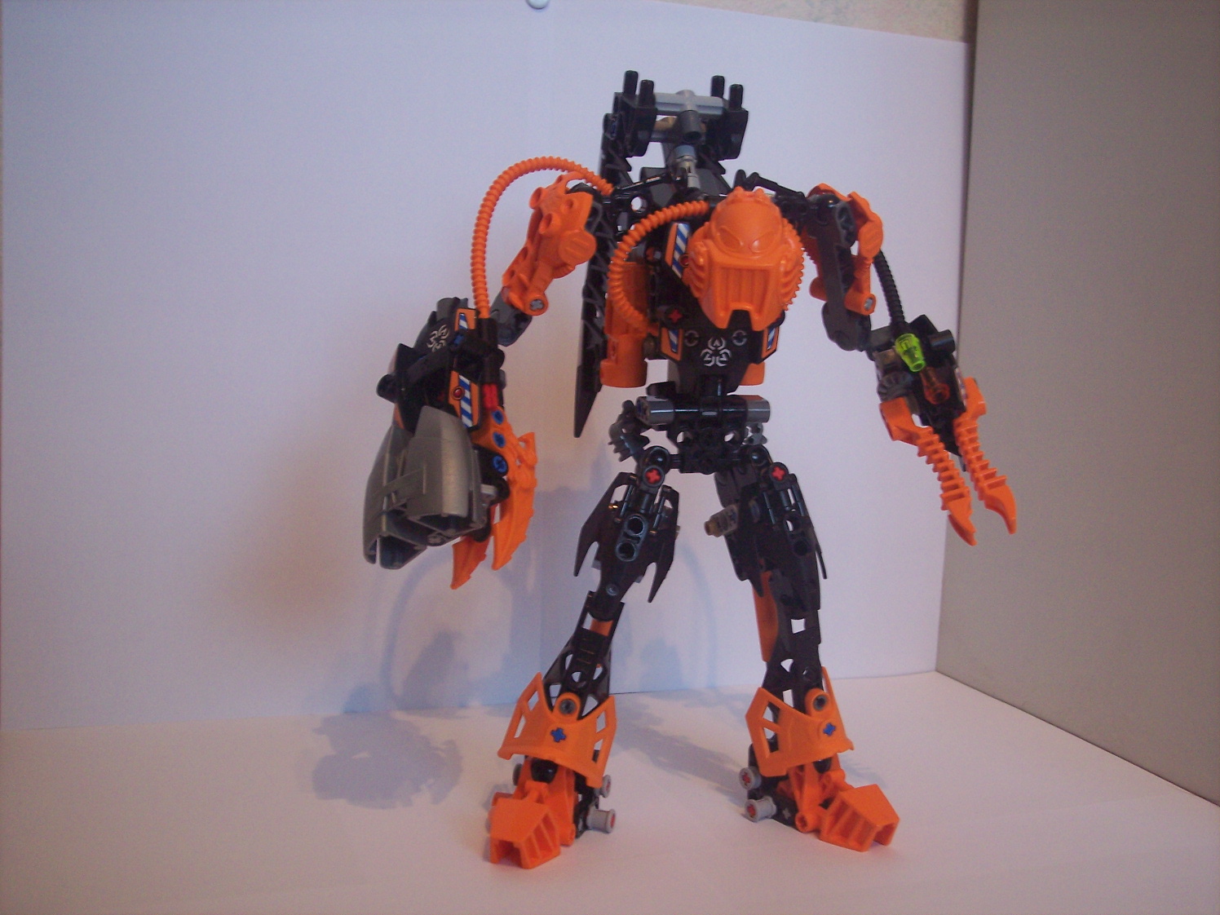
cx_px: 610
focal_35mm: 39
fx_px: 1375
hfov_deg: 47.9
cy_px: 458
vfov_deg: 36.8
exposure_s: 1/8
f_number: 3.4
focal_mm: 8
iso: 200
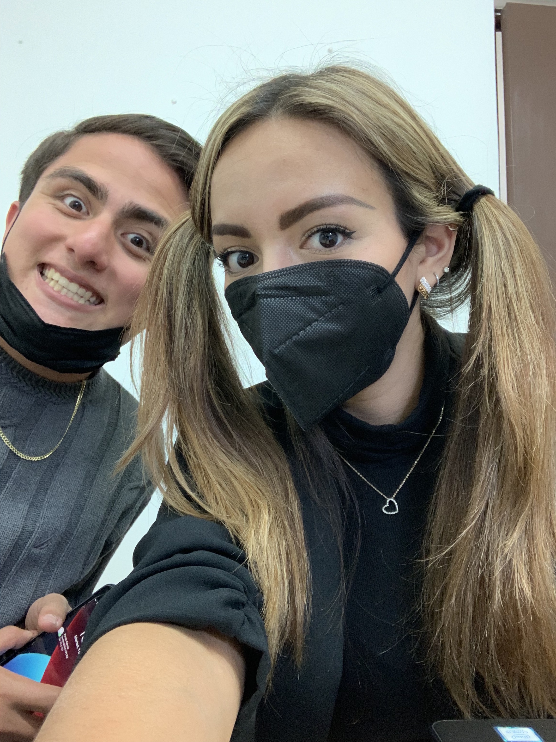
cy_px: 371
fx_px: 685
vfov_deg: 56.8
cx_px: 278
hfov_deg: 44.2
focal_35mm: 32
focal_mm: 2.87
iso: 200
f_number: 2.2
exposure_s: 1/40
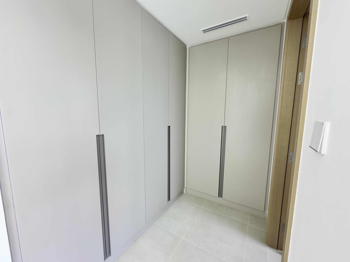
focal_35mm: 14
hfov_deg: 102.1
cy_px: 131
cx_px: 175
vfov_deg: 85.7
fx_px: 142
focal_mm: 2.22
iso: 100
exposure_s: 1/99
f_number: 2.2
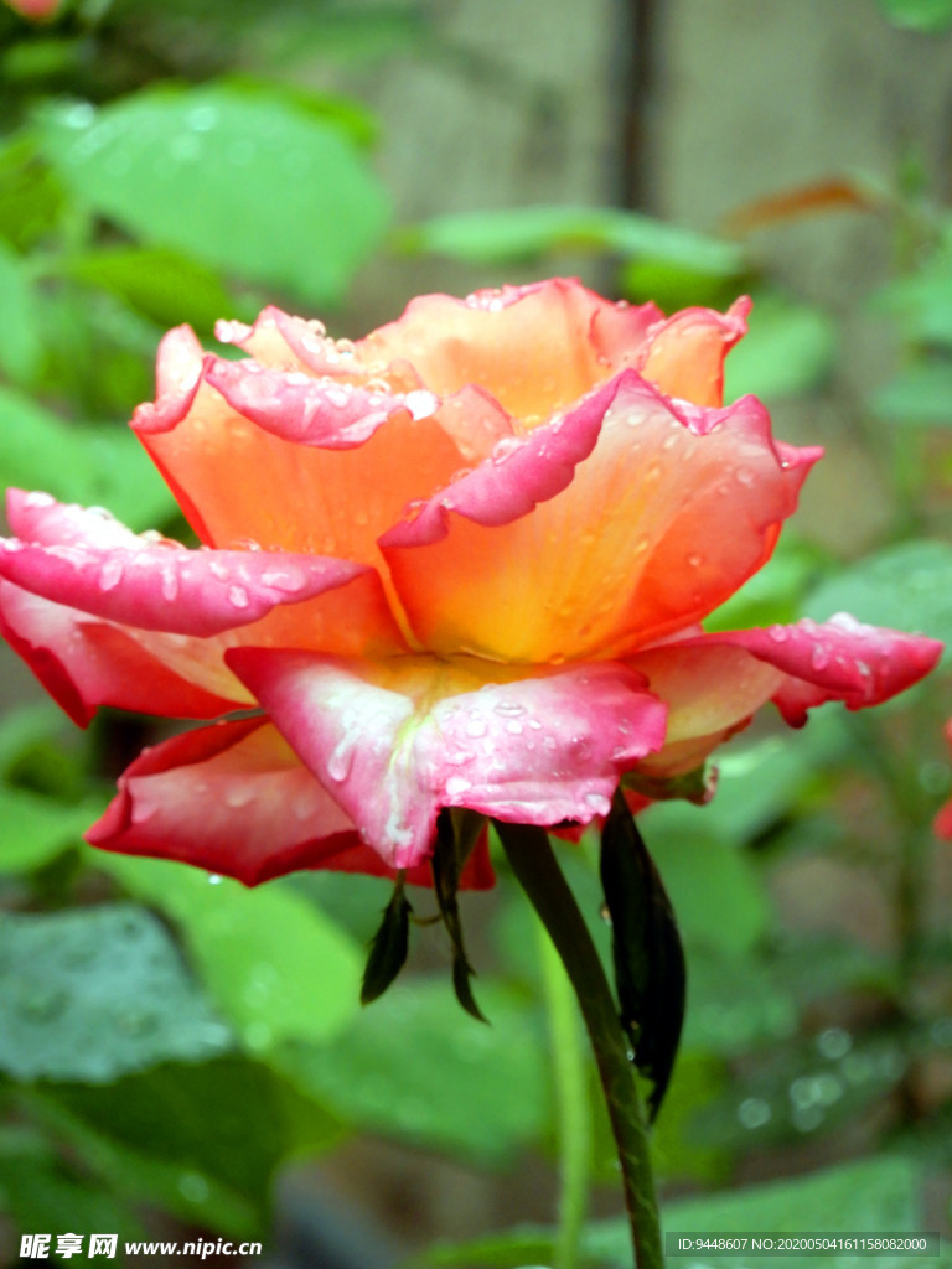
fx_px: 14668
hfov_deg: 3.7
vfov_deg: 5.0
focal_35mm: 400
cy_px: 634
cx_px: 476
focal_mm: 71.4
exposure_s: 1/125
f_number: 6.3
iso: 200
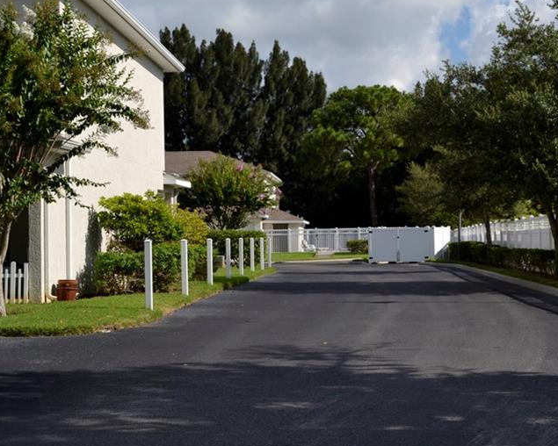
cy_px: 224
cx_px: 391
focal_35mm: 59
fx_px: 974
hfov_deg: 31.6
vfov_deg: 25.8
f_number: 8
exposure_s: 1/250
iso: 100
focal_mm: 26
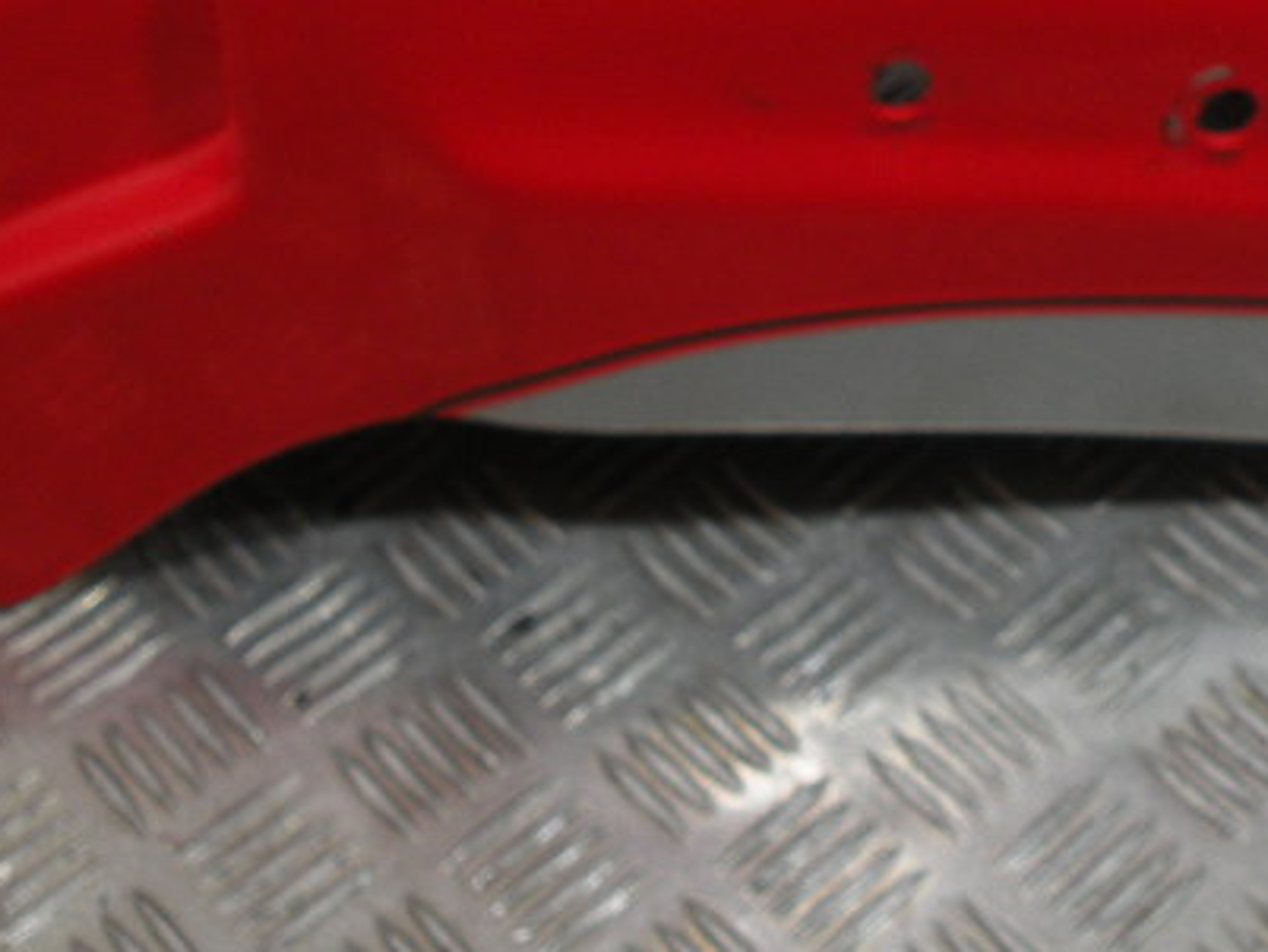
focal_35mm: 69
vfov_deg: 20.1
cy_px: -177
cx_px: 892
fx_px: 2528
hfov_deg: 27.9
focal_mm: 4.7
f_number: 3.2
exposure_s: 1/74
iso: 64
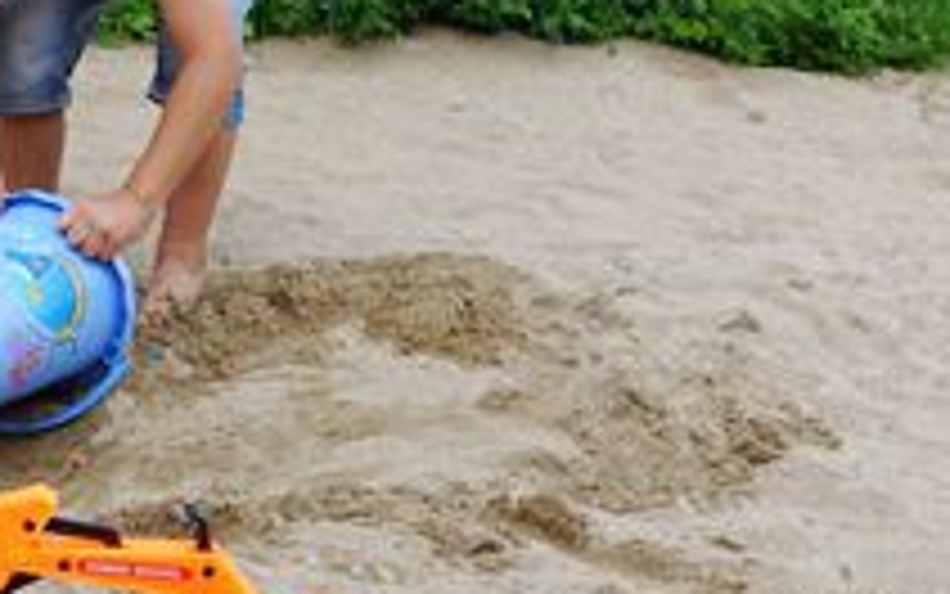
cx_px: -239
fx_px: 2434
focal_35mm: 94
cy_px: 155
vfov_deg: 13.9
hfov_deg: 20.4
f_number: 2.8
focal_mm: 11
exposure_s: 1/250
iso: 125
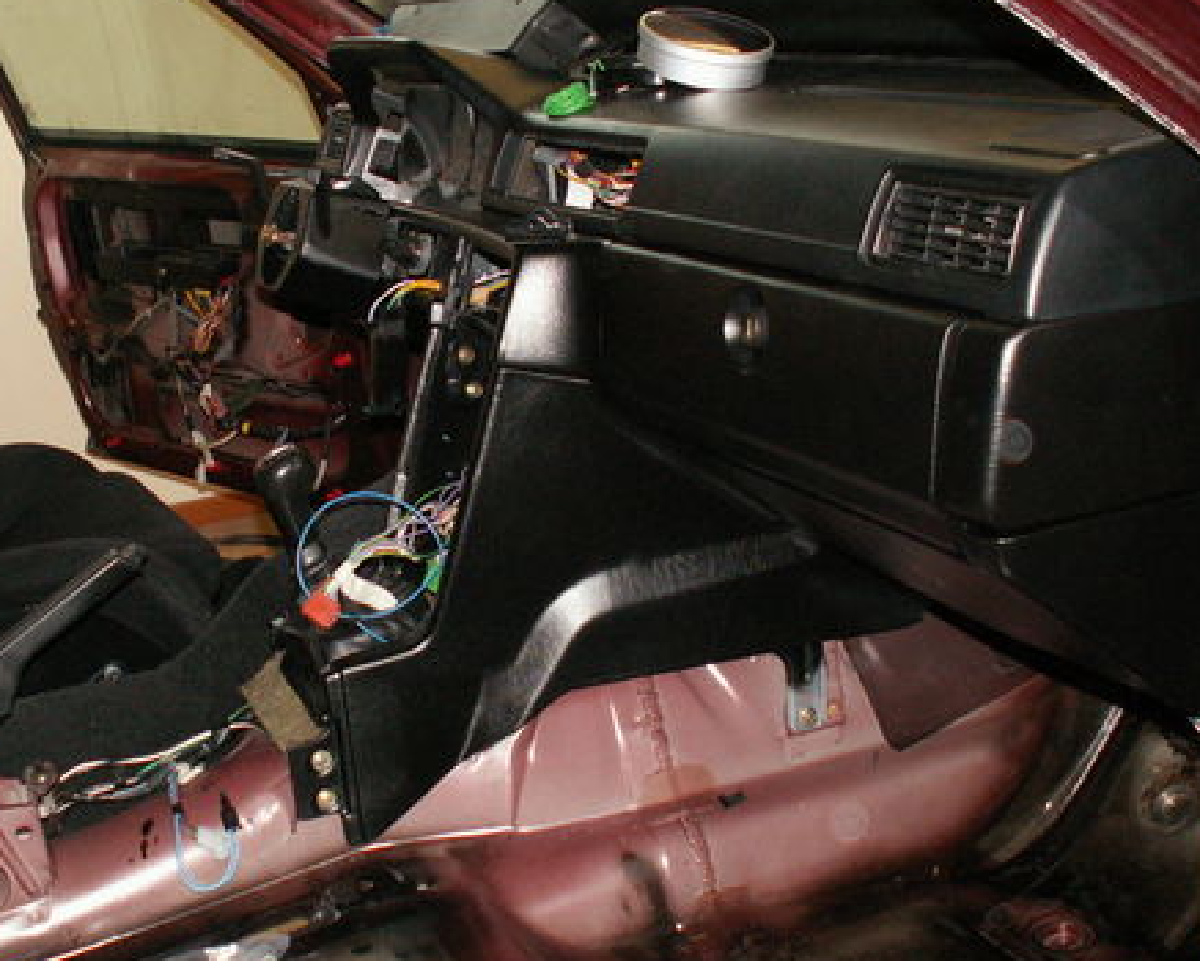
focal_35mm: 50
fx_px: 1777
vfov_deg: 30.2
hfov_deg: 37.1
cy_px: 533
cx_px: 439
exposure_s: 1/40
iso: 160
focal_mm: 5.86
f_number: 2.8
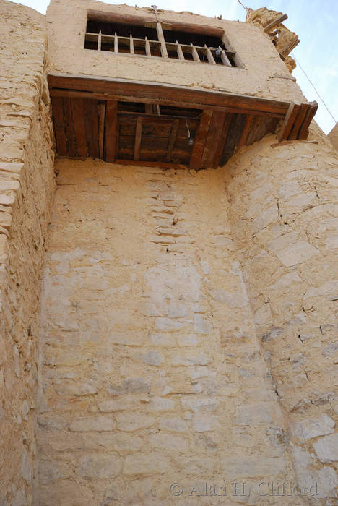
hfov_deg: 48.0
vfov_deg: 67.3
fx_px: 379
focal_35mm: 27
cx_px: 169
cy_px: 253
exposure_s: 1/125
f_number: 5.6
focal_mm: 18
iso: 100
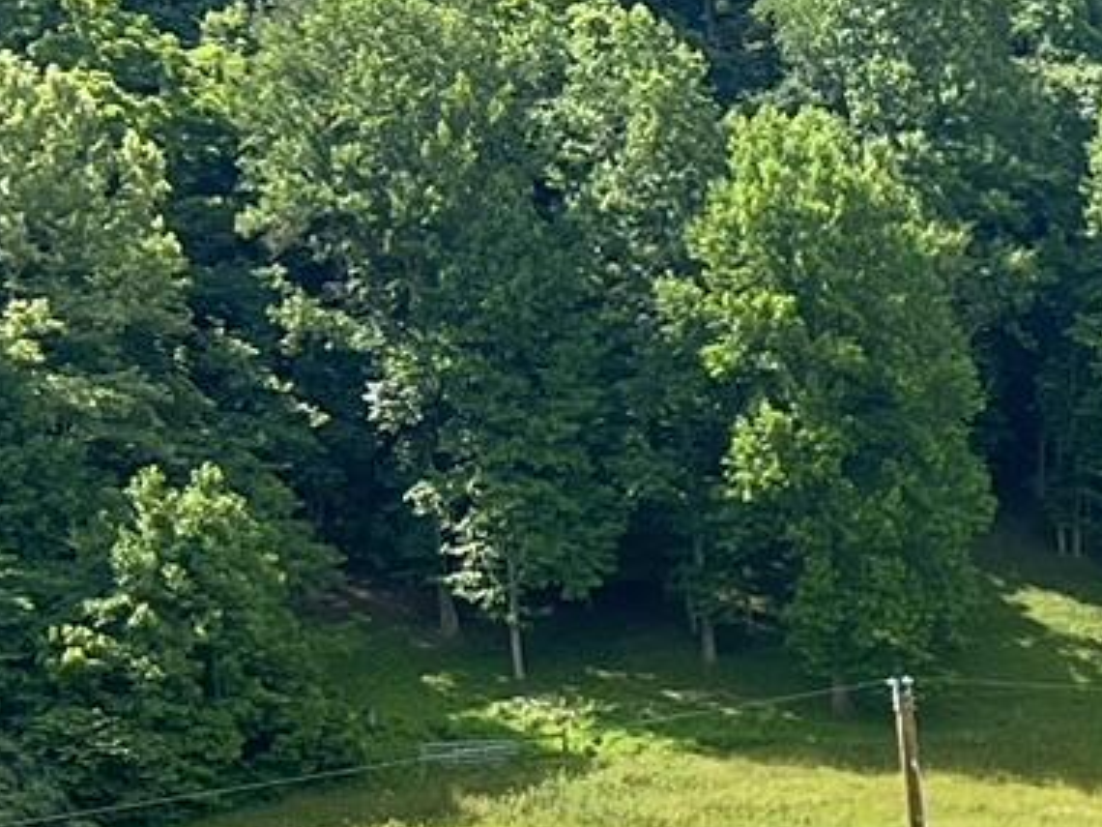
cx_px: 2714
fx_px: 4457
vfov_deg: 10.3
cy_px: 1137
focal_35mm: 140
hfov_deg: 11.5
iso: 50
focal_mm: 5.7
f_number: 1.5
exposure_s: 1/1224
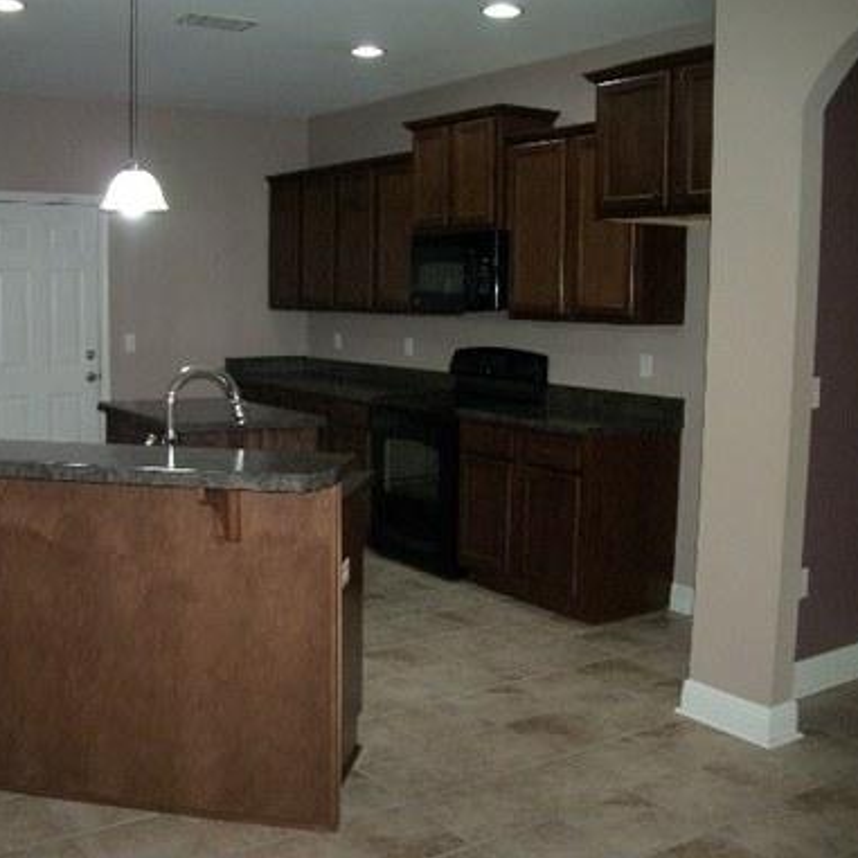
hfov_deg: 43.5
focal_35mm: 38
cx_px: 315
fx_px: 1066
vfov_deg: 43.9
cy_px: 428
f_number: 2.9
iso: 250
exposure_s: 1/30
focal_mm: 5.7
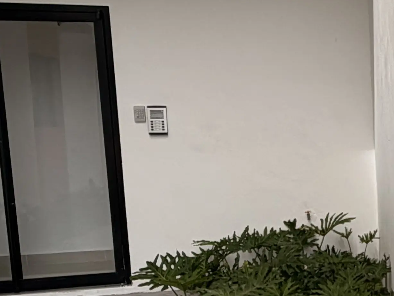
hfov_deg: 23.7
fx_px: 740
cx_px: 592
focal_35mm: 65
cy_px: 198
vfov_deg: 22.5
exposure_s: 1/864
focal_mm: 2.22
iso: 20
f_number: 2.2
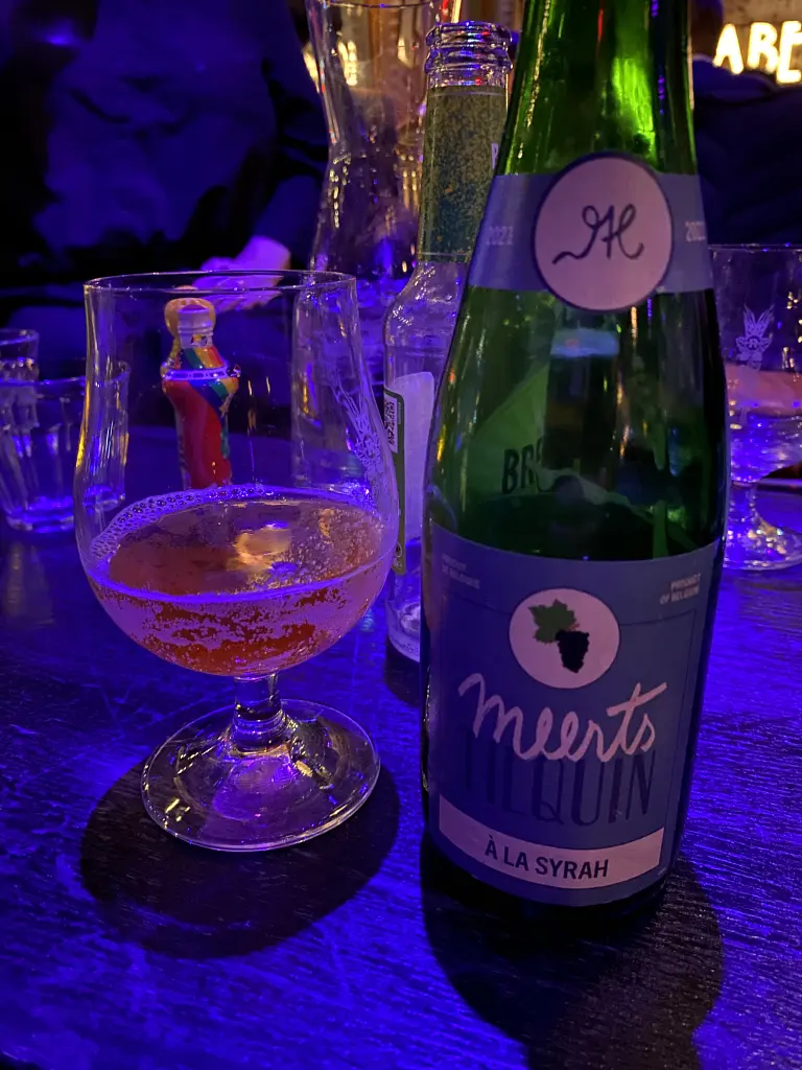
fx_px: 803
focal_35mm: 26
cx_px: 401
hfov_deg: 53.1
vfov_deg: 67.3
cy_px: 535
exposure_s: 1/8
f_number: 1.8
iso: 1250
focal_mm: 4.25
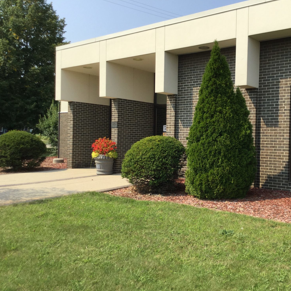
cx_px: 189
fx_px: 352
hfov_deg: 44.4
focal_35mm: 37
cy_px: 145
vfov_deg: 44.9
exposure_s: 1/981
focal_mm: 3.3
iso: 25
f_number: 2.4
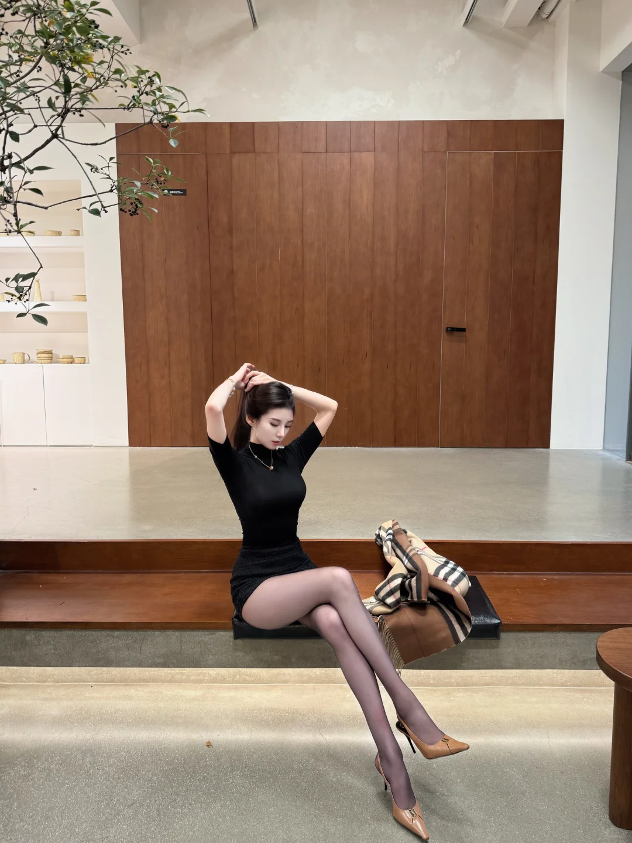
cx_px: 316
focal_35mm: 24
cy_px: 422
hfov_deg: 56.8
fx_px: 584
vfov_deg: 71.6
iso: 200
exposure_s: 1/50
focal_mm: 6.76
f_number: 1.78
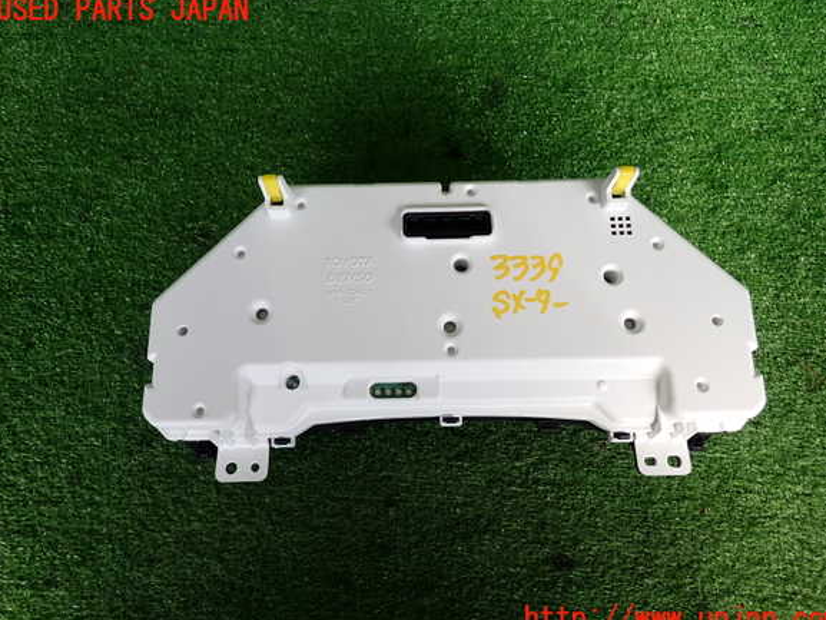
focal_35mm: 26
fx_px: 621
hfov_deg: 67.3
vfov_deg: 53.1
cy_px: 315
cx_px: 418
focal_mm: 4.5
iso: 100
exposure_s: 1/200
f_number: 2
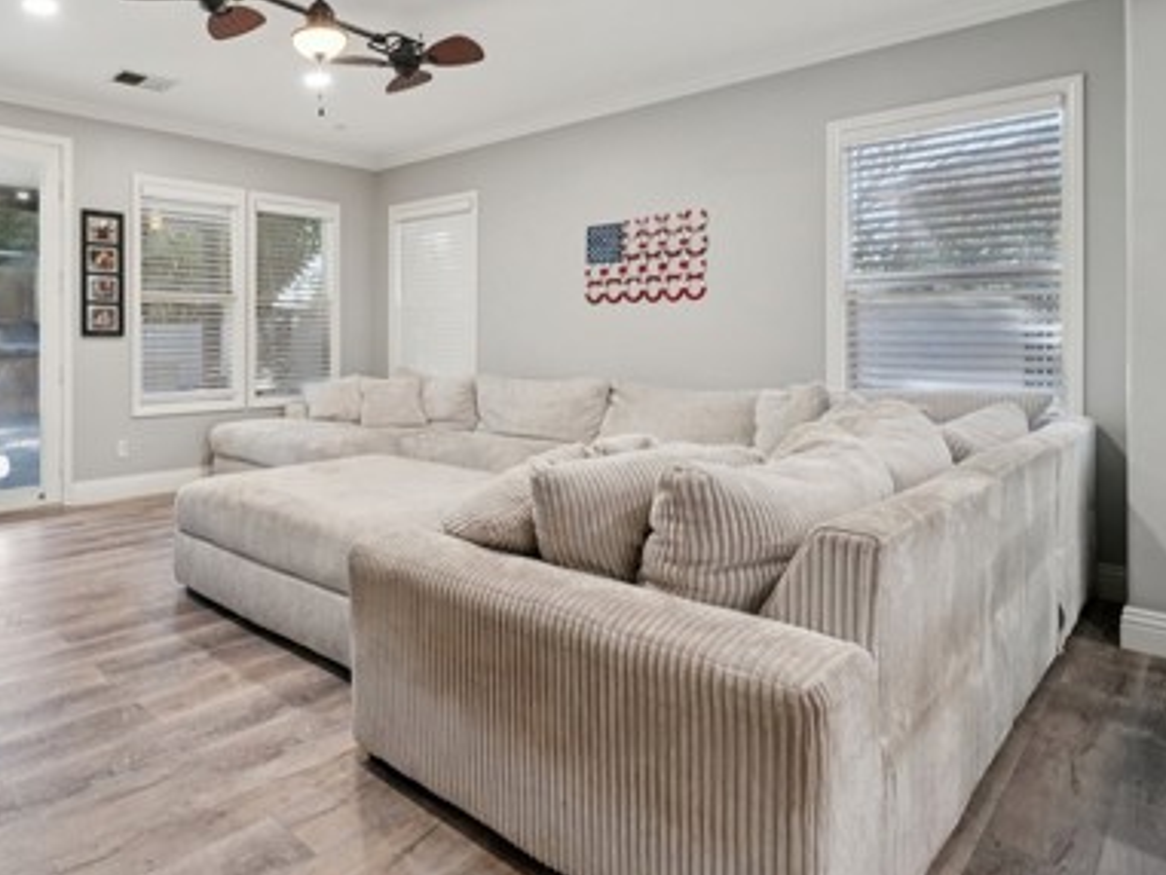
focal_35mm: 21
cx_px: 291
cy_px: 355
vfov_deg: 63.0
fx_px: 708
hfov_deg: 73.4
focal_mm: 13
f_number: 8
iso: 400
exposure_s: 1/10
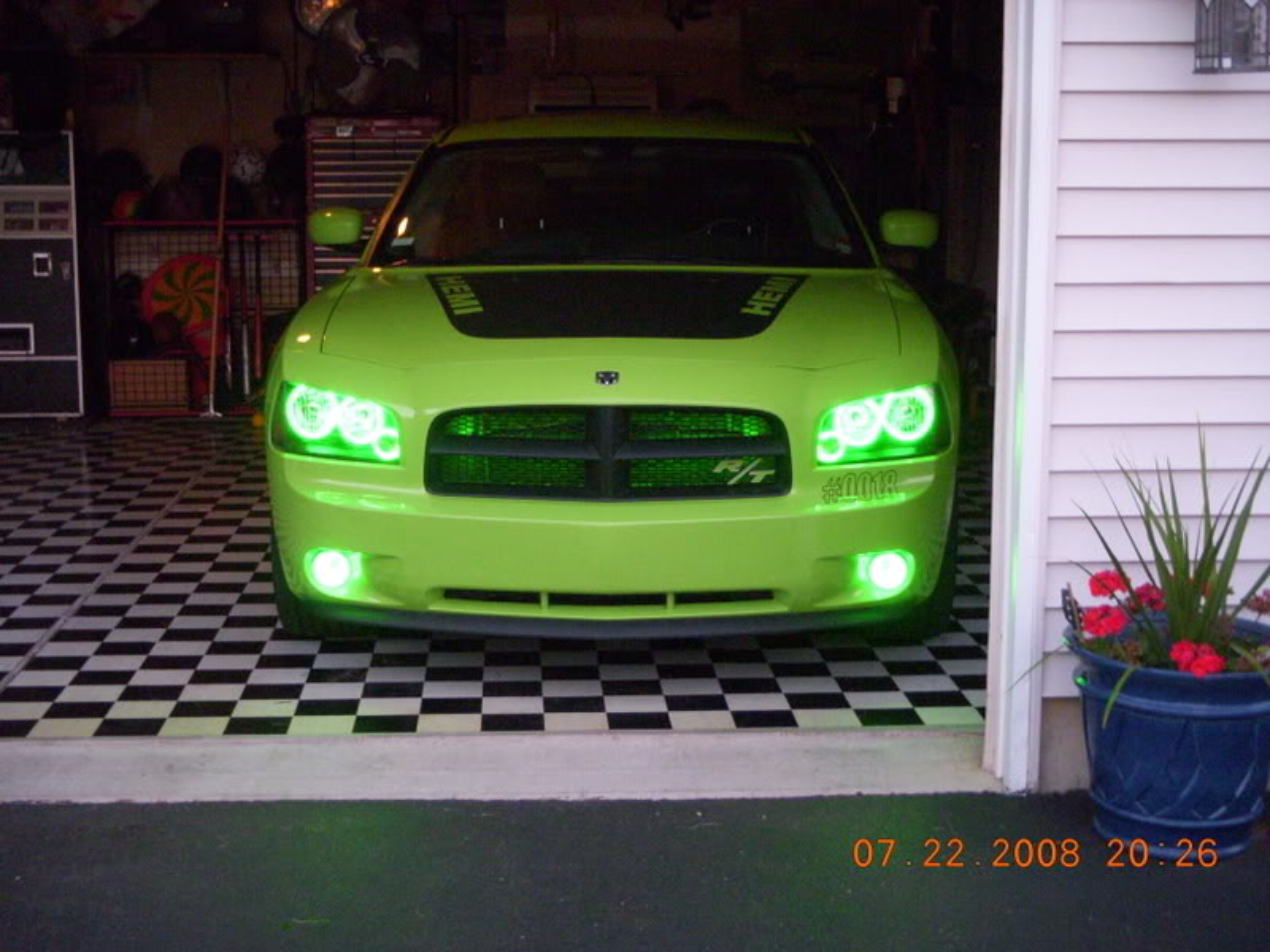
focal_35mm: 57
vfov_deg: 25.7
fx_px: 2091
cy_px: 476
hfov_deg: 33.8
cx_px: 635
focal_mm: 9.4
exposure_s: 1/25
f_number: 3.6
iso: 800
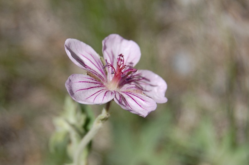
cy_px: 82
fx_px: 570
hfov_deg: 24.7
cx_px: 124
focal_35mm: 82
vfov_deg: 16.5
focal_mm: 55
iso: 200
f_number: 8
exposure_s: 1/500
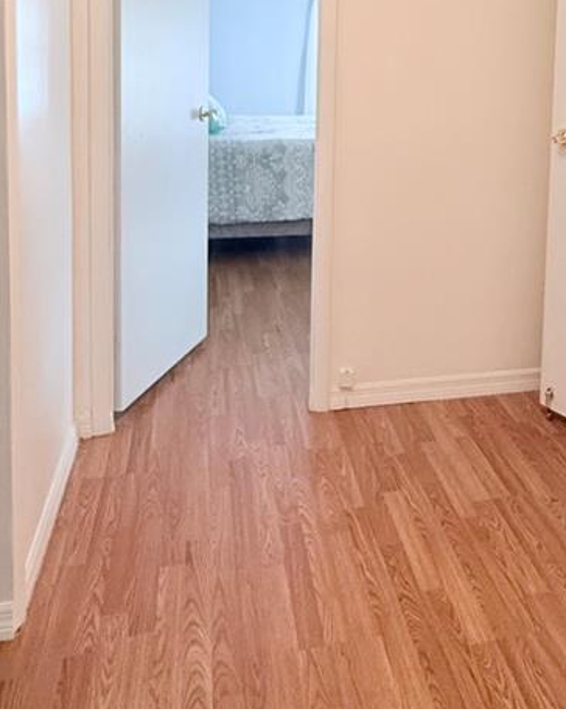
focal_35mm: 36
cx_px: 387
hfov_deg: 40.5
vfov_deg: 46.6
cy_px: 106
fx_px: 755
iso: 250
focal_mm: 2.22
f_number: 2.2
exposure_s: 1/120
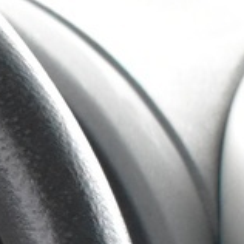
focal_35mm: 404
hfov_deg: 4.2
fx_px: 3225
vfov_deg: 4.3
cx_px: -502
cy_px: 537
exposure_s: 1/20
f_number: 4.2
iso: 3200
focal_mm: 31
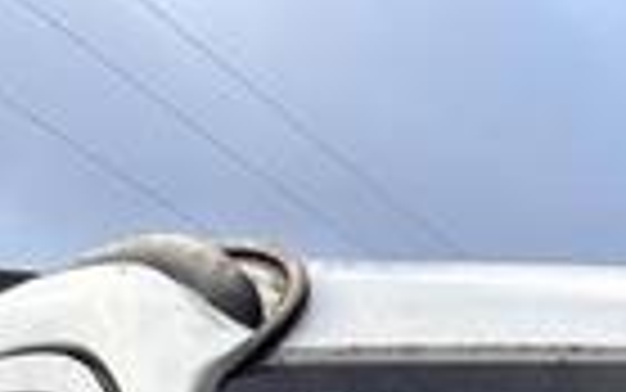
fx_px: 3038
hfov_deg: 11.1
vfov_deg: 6.2
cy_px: 1509
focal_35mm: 178
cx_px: 1076
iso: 50
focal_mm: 5.96
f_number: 1.6
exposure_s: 1/673
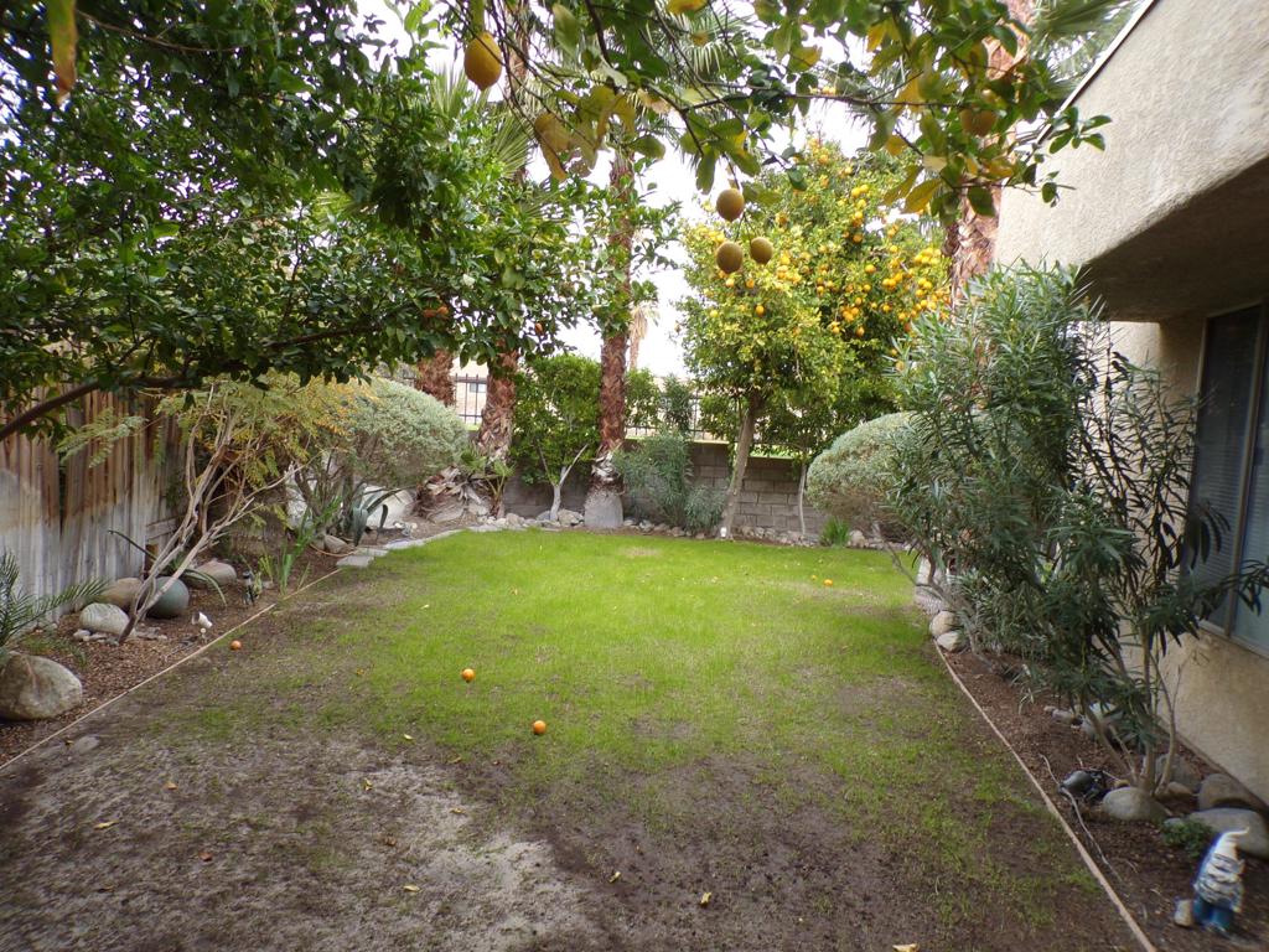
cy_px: 476
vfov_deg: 56.8
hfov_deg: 71.6
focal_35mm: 24
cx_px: 634
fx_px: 880
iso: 80
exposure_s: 1/70
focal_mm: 4.3
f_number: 4.3
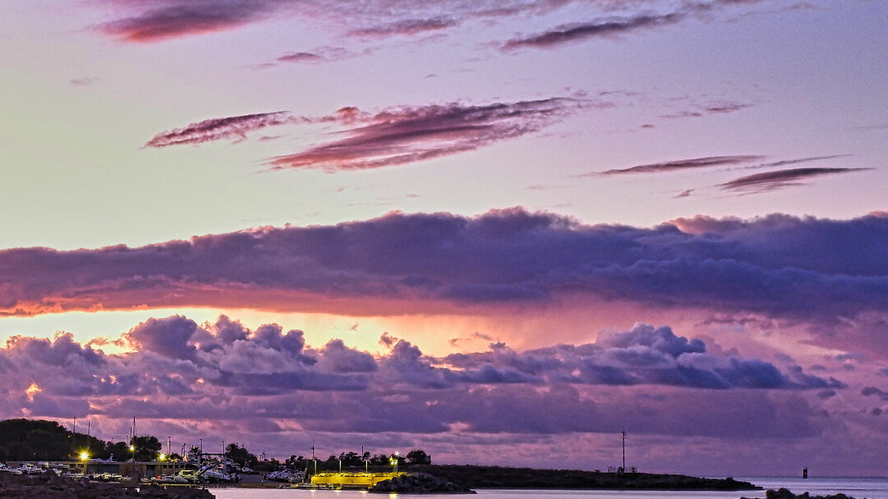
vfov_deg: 13.5
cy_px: 529
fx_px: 2072
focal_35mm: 88
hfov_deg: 23.4
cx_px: 61
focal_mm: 25.4
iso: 500
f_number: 7.1
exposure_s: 5
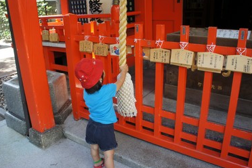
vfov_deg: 45.0
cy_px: 83
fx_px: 203
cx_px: 129
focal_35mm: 29
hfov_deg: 63.7
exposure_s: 1/60
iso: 200
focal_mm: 18
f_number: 5.6
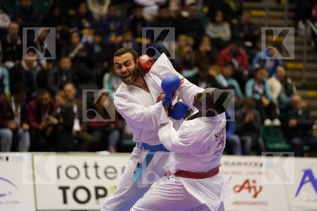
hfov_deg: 11.9
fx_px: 1523
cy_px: 106
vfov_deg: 7.9
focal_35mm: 173
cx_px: 158
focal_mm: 173
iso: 4000
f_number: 2.8
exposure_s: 1/1000
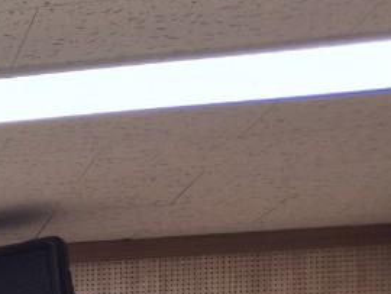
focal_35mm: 109
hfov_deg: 13.5
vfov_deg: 12.5
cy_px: 523
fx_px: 1232
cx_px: -527
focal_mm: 5.4
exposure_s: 1/120
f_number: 1.8
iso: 25
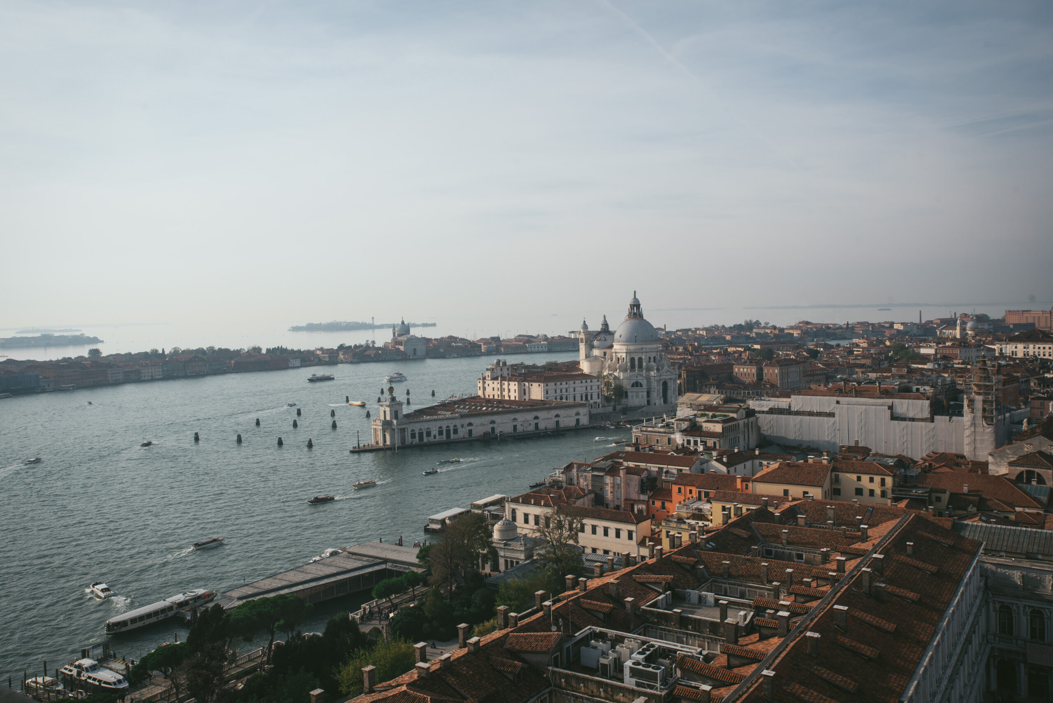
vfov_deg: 42.4
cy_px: 352
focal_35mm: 31
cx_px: 526
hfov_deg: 60.3
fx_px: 907
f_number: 9
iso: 100
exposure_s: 1/320
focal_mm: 31
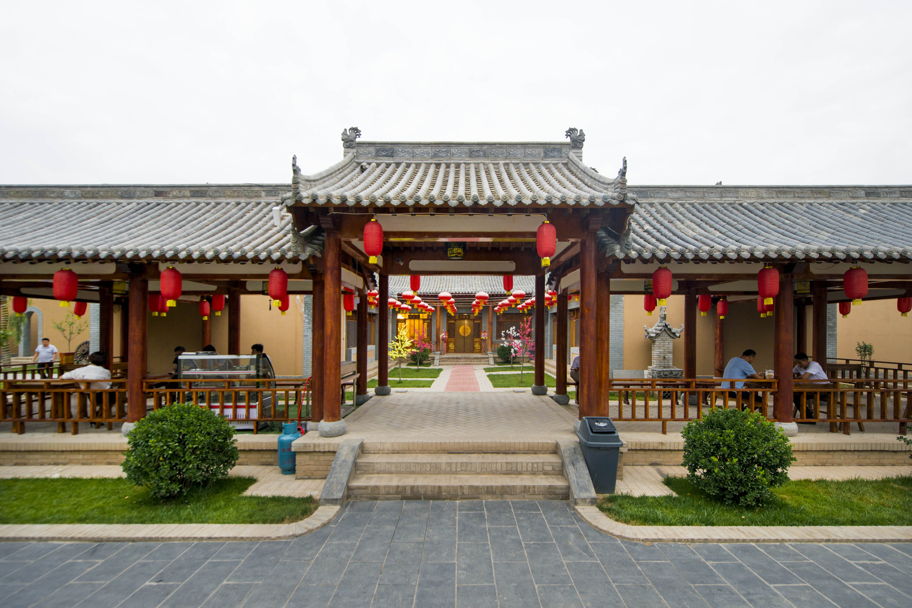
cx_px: 456
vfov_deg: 81.2
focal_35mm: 14
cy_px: 304
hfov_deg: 104.2
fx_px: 355
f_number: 5
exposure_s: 1/80
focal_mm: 14
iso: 400
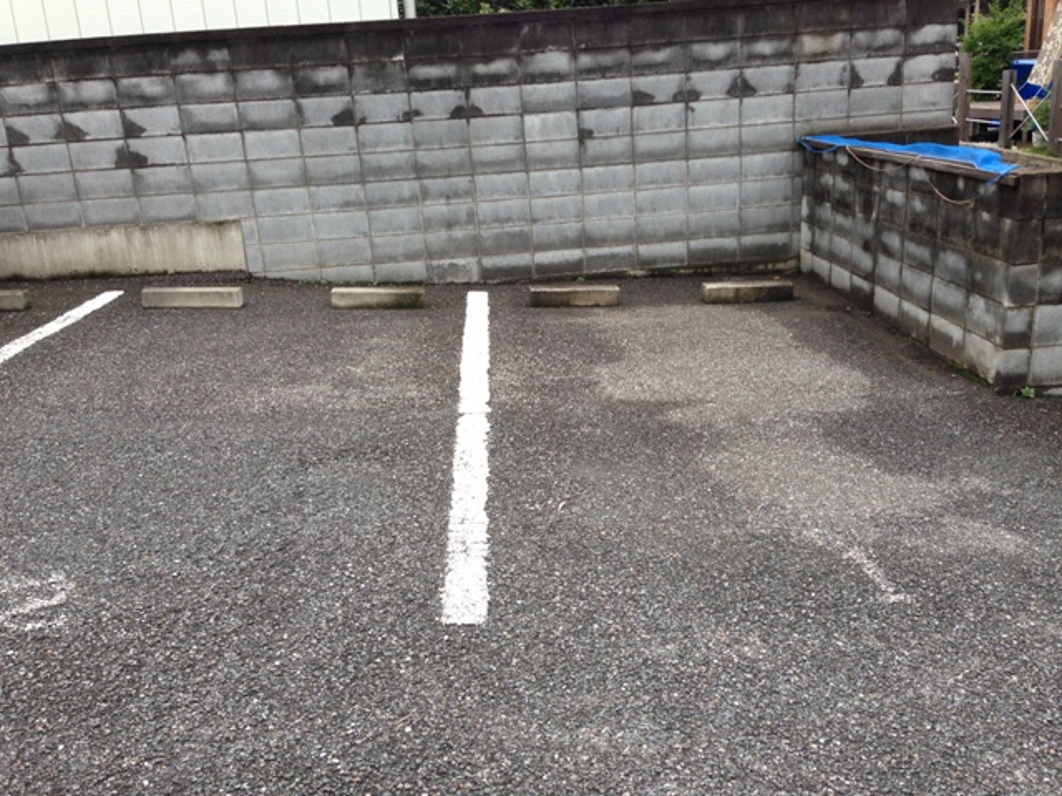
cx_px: 531
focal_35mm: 33
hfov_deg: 55.4
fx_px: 1012
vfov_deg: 42.9
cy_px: 398
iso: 50
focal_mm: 4.12
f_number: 2.4
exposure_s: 1/120
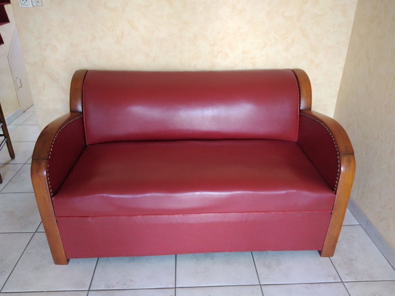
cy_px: 148
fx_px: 297
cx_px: 198
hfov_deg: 67.3
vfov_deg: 53.1
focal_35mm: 26
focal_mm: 3.6
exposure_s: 1/30
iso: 359
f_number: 1.8
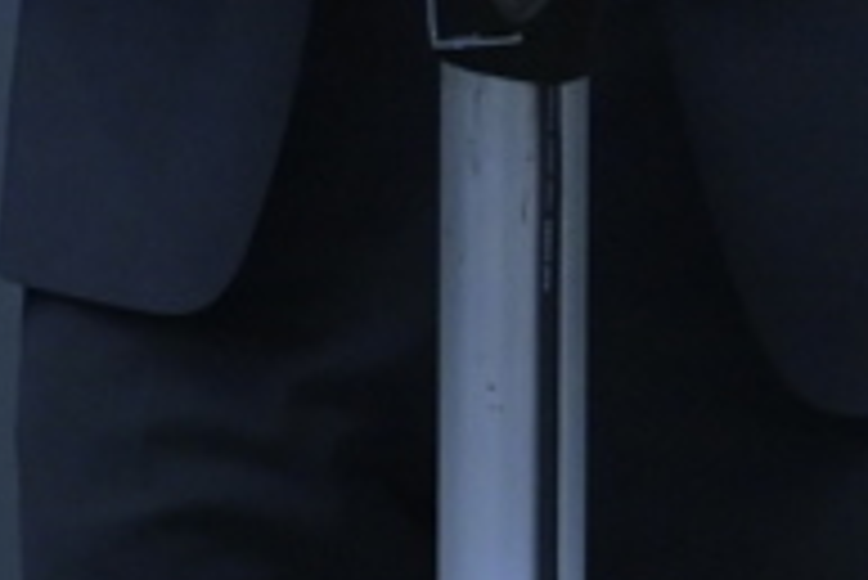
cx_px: -1223
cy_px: -1025
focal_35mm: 774
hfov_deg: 2.6
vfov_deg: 1.8
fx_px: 18675
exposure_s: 1/500
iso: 3600
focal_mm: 110
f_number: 4
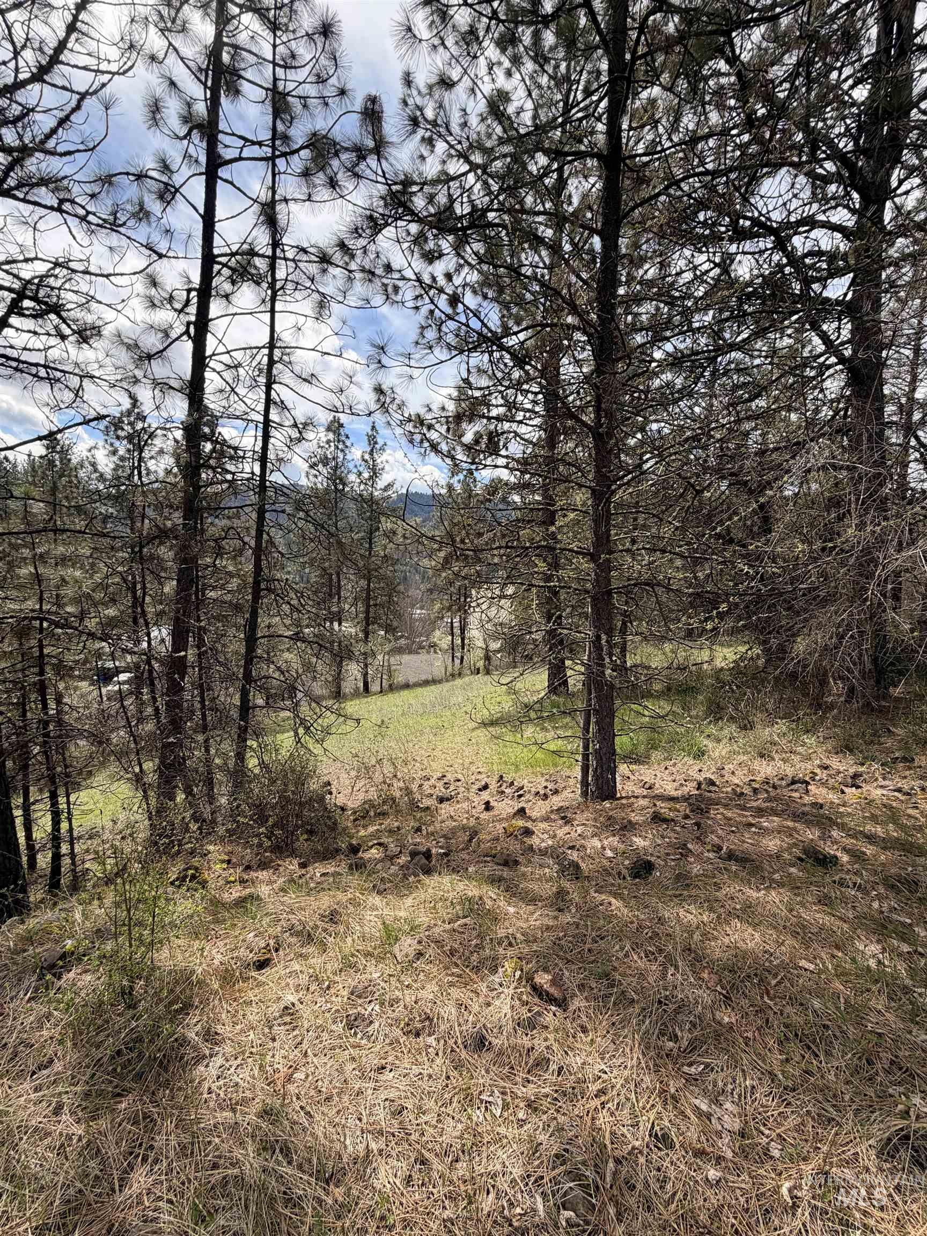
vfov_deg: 102.1
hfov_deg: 85.7
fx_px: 500
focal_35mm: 14
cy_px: 618
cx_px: 464
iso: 40
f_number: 2.2
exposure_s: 1/770
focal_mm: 2.22
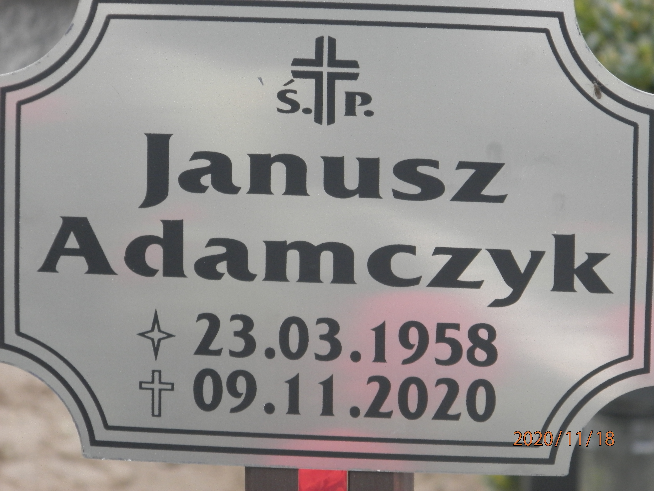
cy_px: 246
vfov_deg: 4.4
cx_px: 327
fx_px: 6329
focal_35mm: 335
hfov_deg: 5.9
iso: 200
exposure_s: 1/80
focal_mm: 59.8
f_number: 5.6
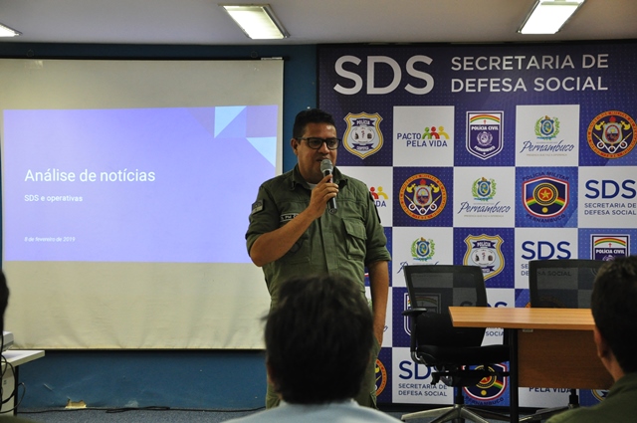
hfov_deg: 26.0
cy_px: 212
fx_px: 1378
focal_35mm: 78
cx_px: 318
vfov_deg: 17.4
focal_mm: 52
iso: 1250
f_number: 5
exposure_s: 1/80
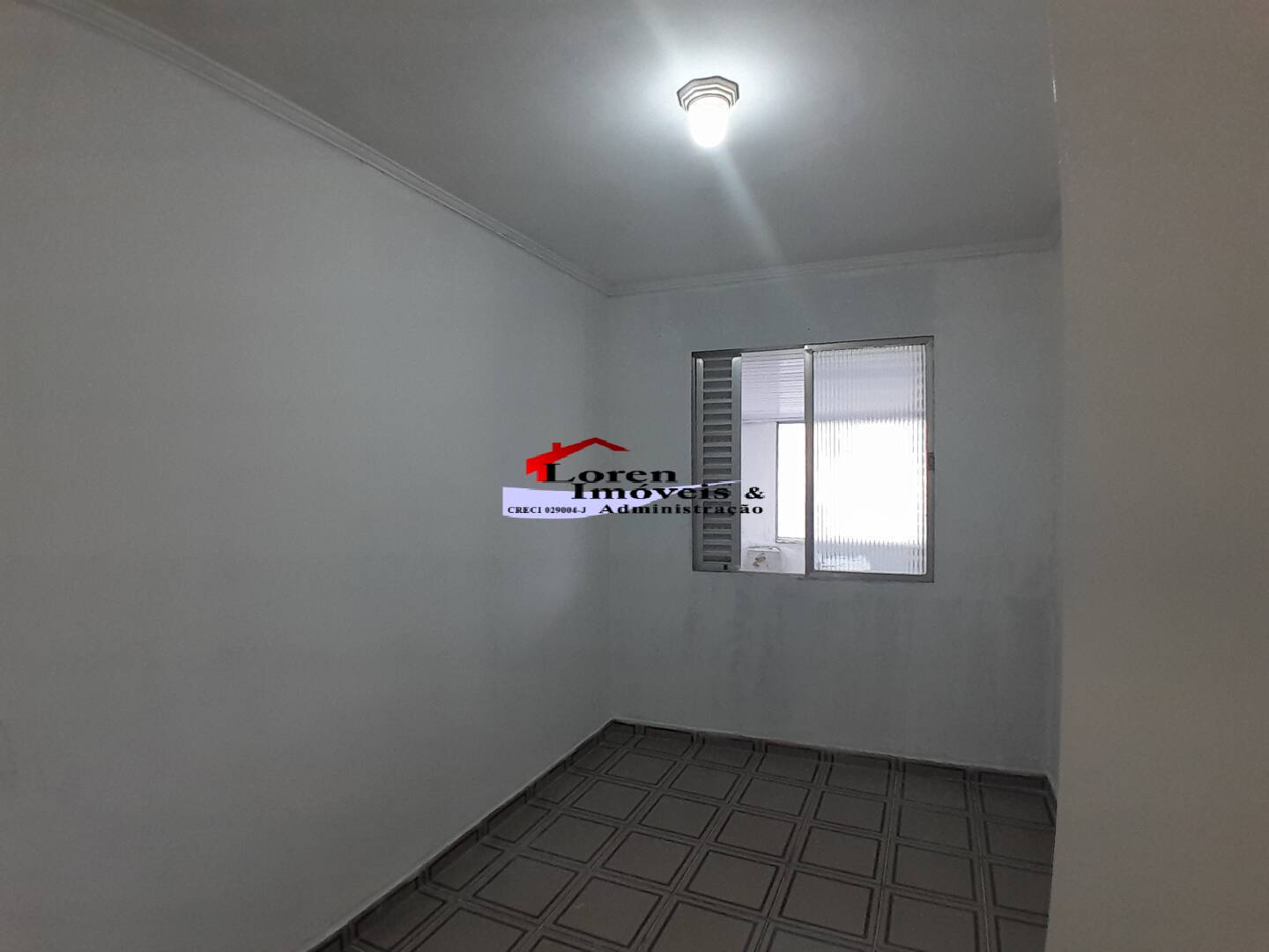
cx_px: 634
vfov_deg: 74.7
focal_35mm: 17
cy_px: 476
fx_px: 623
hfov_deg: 91.0
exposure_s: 1/40
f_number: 2.2
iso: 80
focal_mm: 1.46
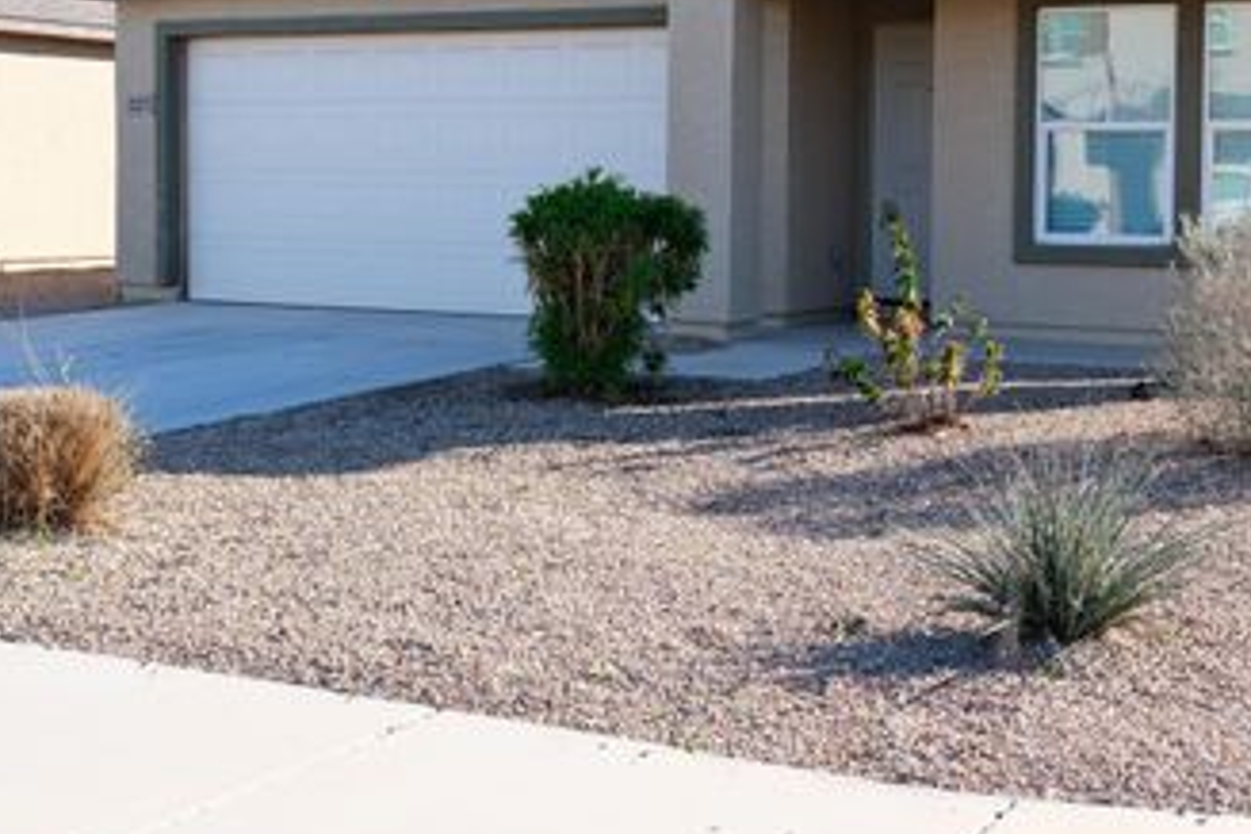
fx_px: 1911
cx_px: 689
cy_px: 239
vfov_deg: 24.4
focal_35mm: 55
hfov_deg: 36.2
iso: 250
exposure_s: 1/300
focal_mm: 24.1
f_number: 5.6
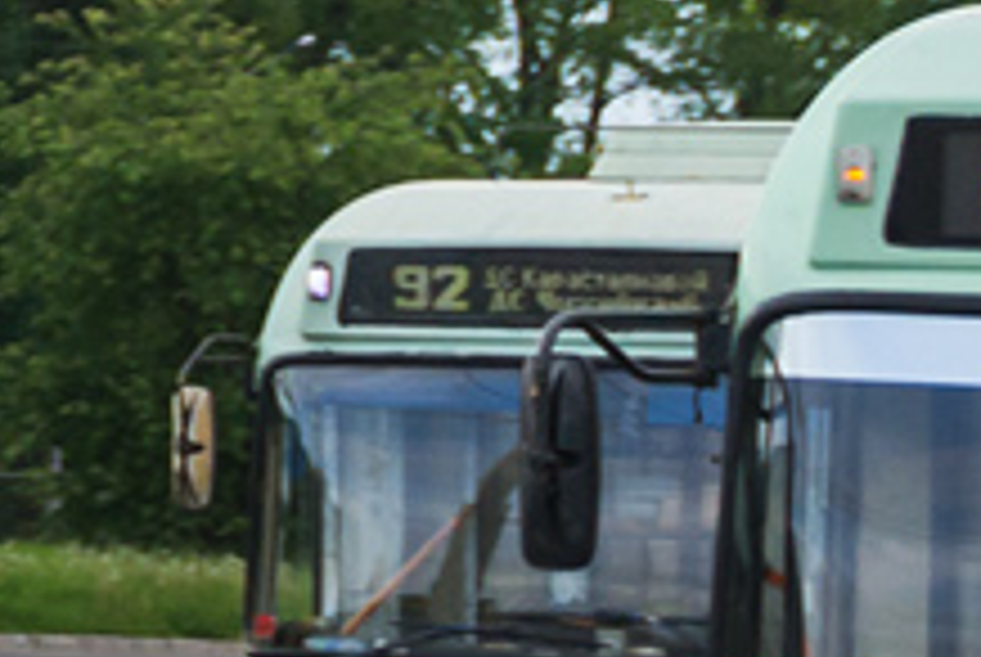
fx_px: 11542
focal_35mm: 423
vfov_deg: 3.3
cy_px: -205
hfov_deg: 4.6
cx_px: -2070
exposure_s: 1/500
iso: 450
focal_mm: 44
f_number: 4.5
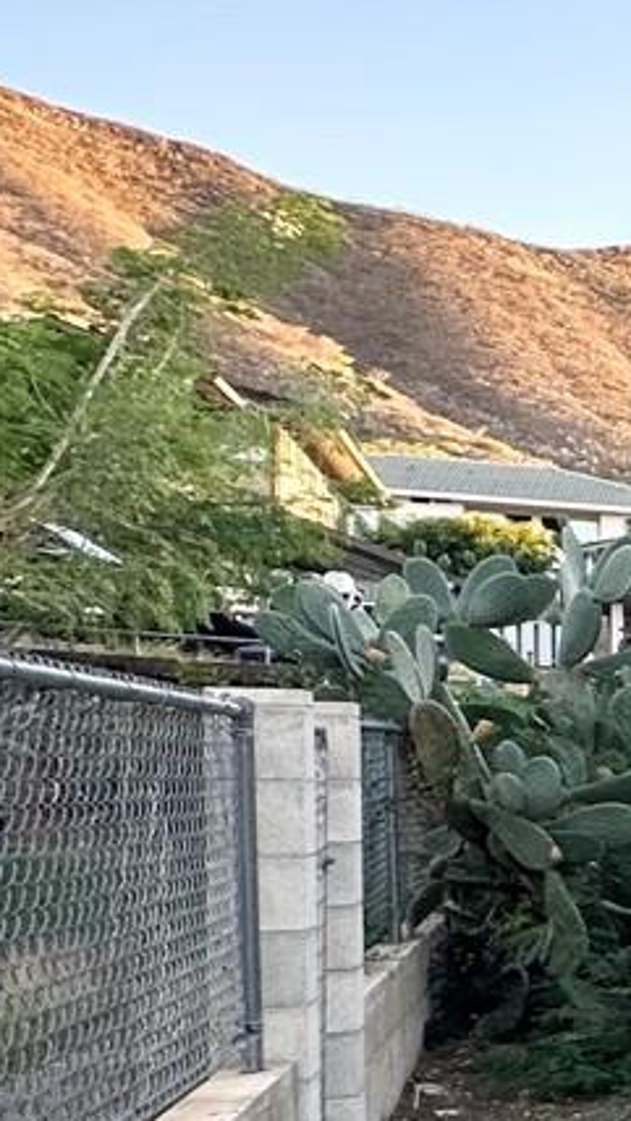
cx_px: 1914
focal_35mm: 57
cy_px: 820
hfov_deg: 11.4
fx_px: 1694
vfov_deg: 35.9
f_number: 2.2
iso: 64
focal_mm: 2.22
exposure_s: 1/99
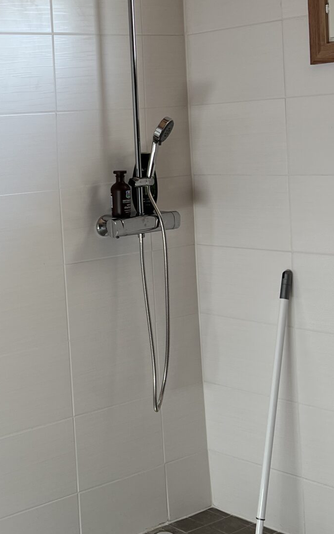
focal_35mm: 65
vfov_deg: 31.4
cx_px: -34
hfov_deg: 19.2
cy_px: 196
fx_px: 947
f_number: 1.5
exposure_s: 1/142
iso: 32
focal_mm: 5.7
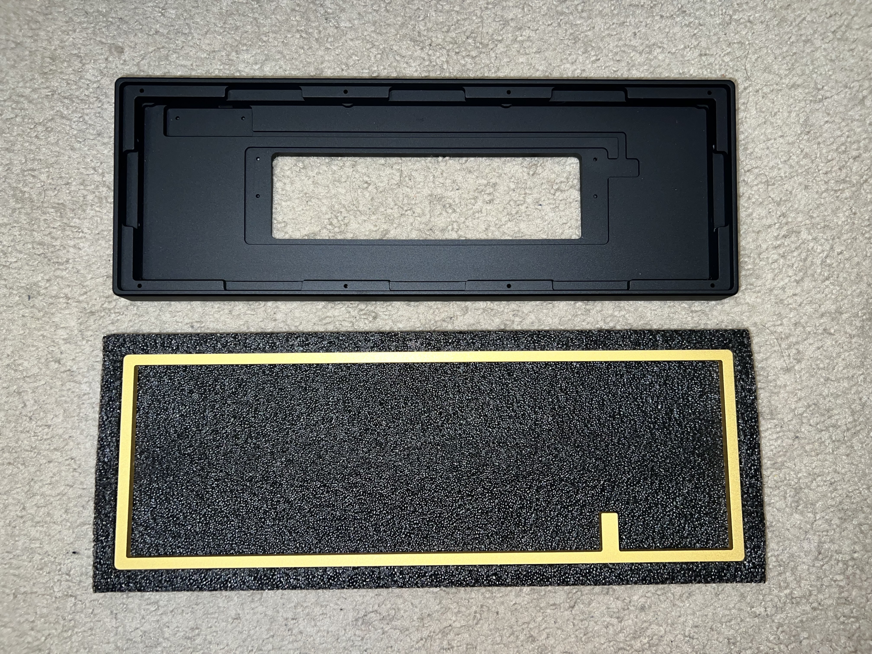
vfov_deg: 53.1
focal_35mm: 26
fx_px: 655
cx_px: 436
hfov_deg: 67.3
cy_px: 327
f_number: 1.5
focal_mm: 5.7
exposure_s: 1/20
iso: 32
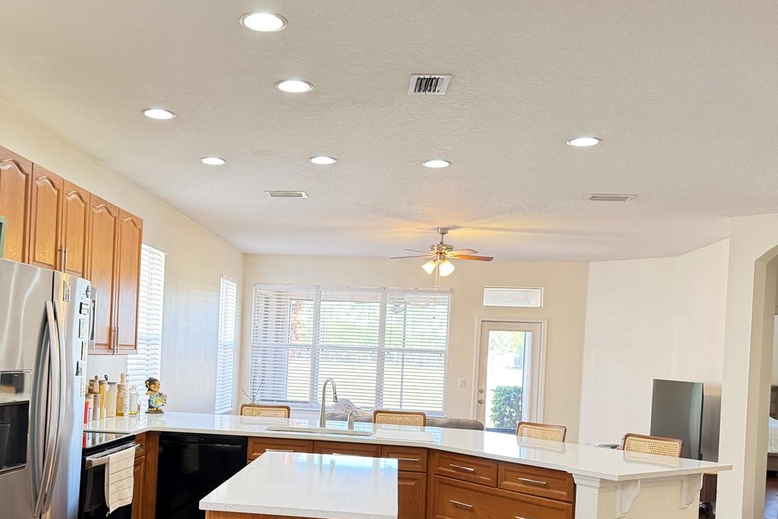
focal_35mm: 36
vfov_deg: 36.4
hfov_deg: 52.5
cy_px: 358
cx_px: 284
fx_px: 778
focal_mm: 6.76
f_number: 1.78
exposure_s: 1/60
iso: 500
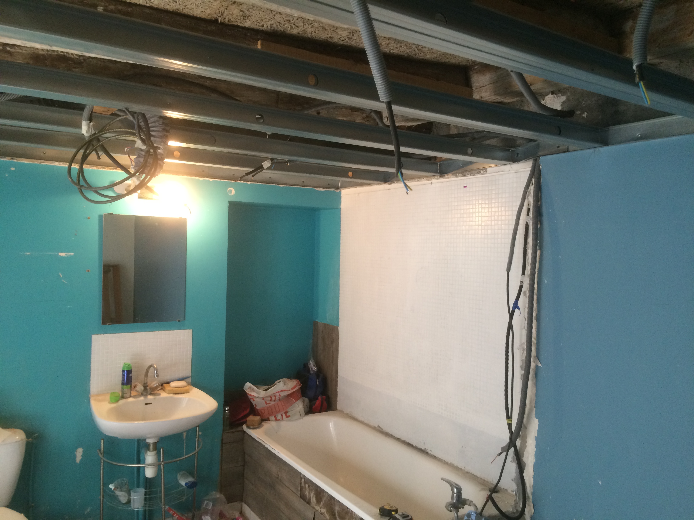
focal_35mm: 29
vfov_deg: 48.2
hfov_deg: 61.7
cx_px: 347
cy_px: 260
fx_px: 581
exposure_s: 1/33
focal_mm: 4.15
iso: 160
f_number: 2.2
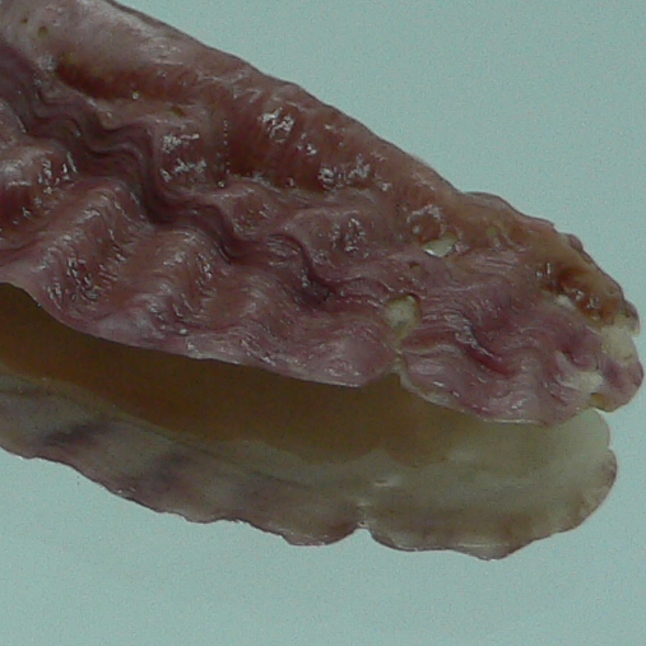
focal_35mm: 123
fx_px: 2597
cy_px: 214
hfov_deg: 13.4
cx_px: -321
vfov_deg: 14.2
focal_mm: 4.6
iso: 80
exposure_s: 1/60
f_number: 2.8
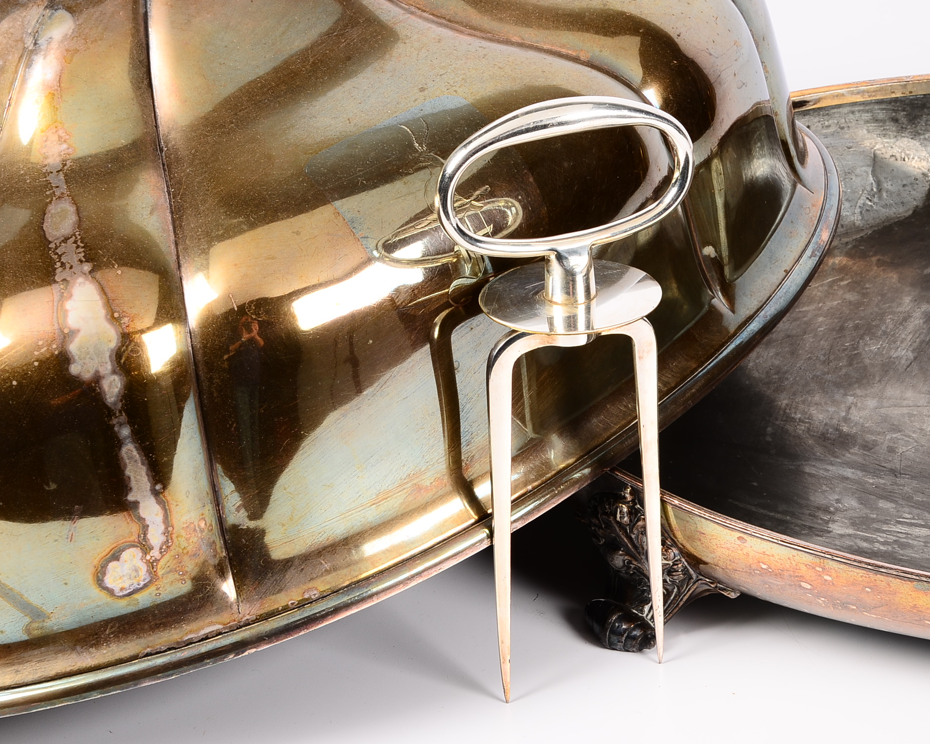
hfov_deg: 16.5
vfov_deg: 13.3
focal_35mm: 116
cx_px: 587
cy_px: 383
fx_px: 3193
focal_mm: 62
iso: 100
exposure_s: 1/160
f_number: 14
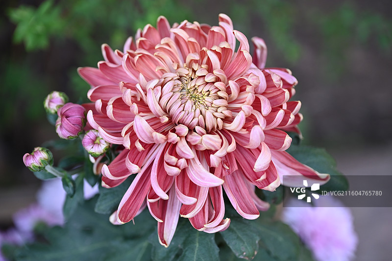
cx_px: 196
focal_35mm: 98
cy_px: 130
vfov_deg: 14.0
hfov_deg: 20.8
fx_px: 1067
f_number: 4
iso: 450
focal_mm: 98
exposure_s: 1/125
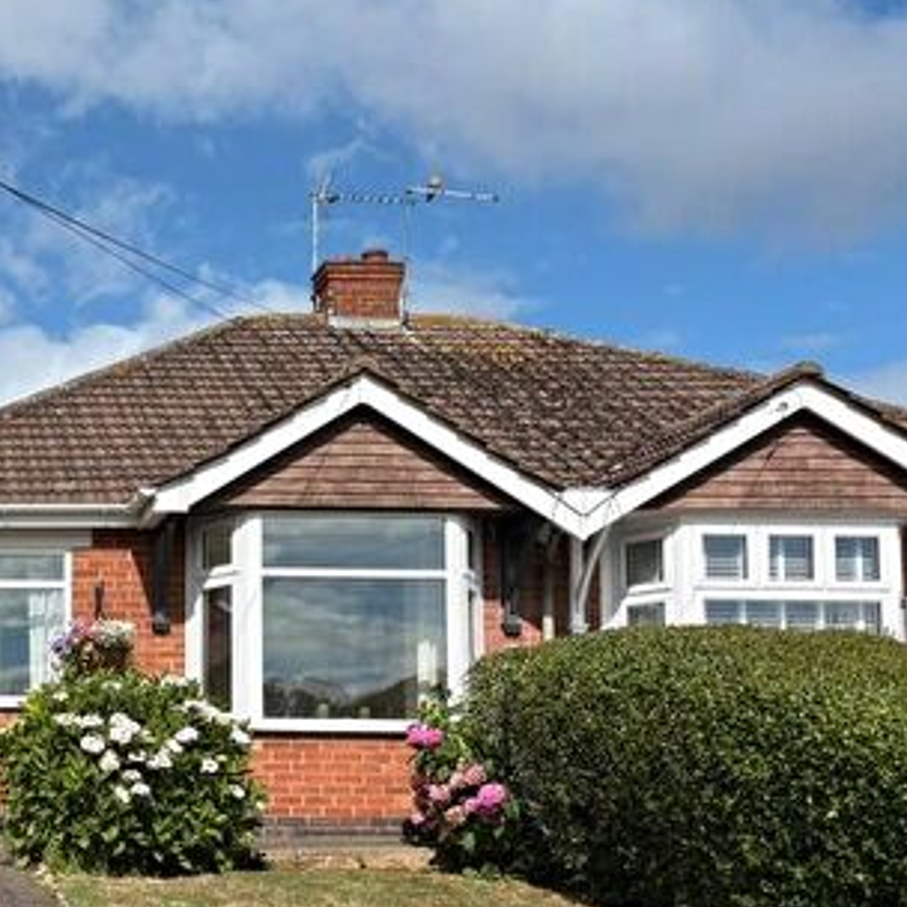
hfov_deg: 28.7
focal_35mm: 53
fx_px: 1571
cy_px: 703
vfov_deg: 31.5
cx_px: -131
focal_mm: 5.96
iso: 50
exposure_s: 1/4608
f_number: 1.6
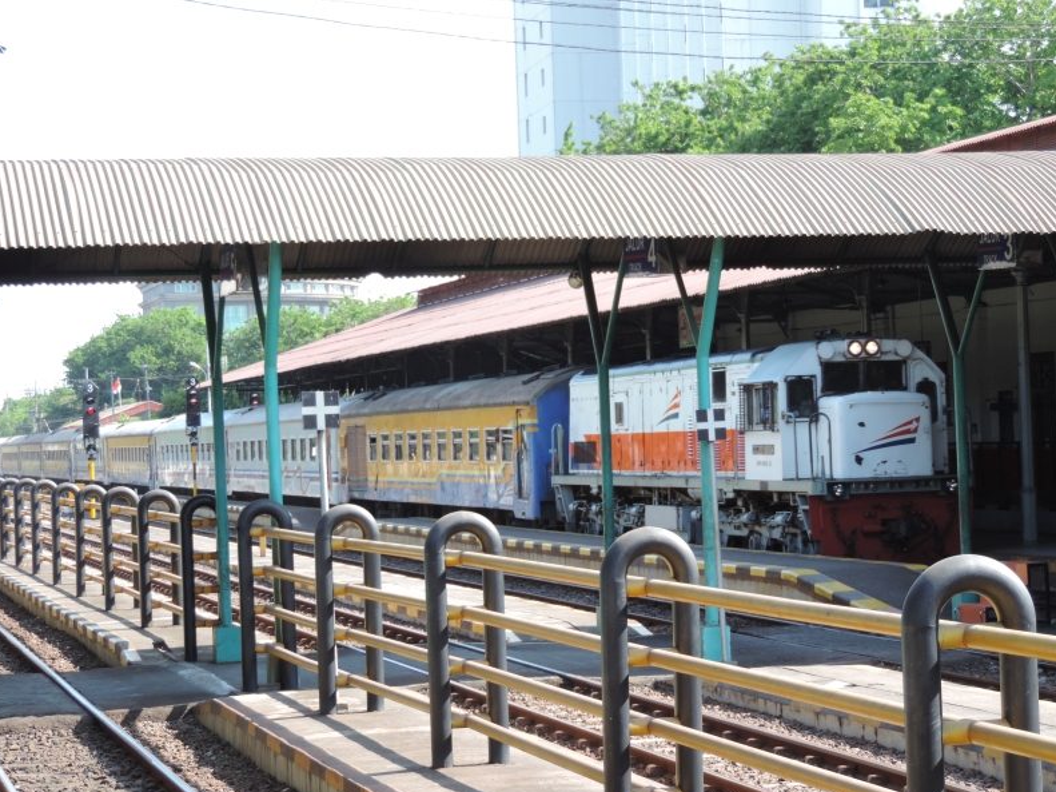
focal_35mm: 91
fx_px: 2776
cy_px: 399
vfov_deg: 16.2
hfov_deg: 21.5
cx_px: 526
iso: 80
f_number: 4.1
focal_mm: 16
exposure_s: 1/100
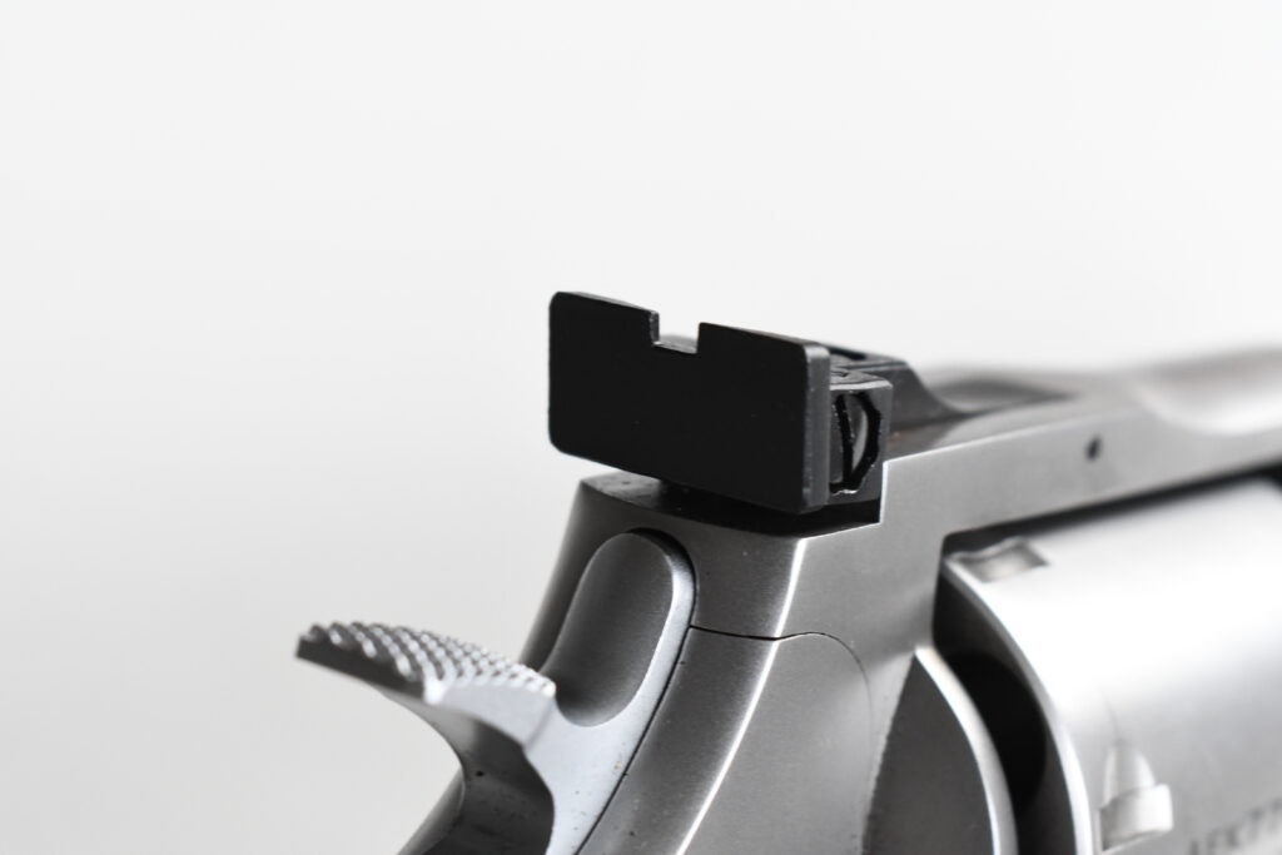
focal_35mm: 78
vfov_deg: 17.5
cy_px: 428
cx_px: 641
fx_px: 2778
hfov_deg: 26.0
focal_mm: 52
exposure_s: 1/60
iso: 2000
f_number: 10
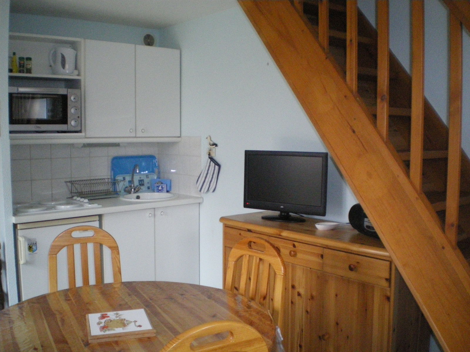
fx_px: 489
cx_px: 235
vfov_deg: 39.7
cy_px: 176
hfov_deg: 51.4
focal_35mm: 36
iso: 800
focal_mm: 6.3
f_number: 3.1
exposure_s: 1/50
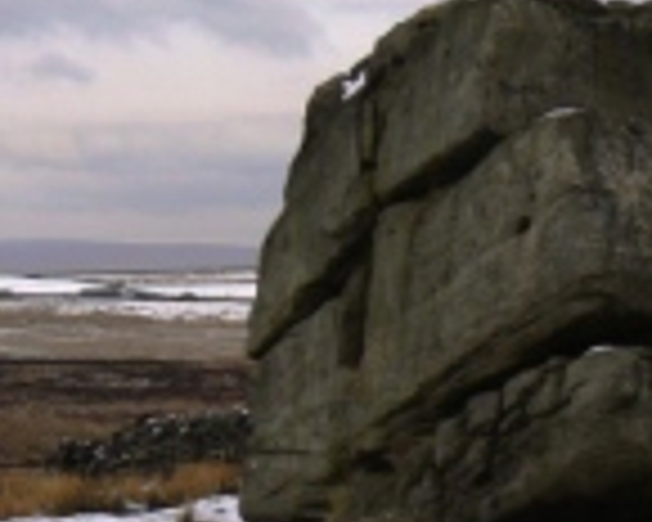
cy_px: 338
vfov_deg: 14.6
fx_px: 2026
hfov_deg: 17.8
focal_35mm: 105
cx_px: 679
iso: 80
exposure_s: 1/500
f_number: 7.1
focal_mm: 6
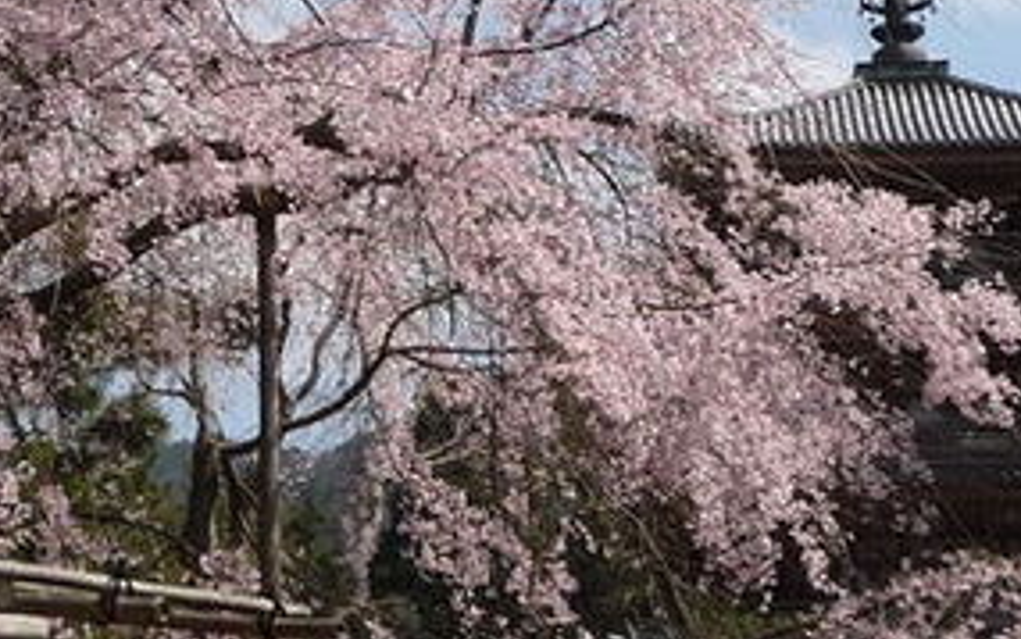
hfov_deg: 18.7
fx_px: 3090
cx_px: 355
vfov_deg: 11.7
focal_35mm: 111
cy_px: 70
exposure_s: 1/250
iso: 100
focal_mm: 5
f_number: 8
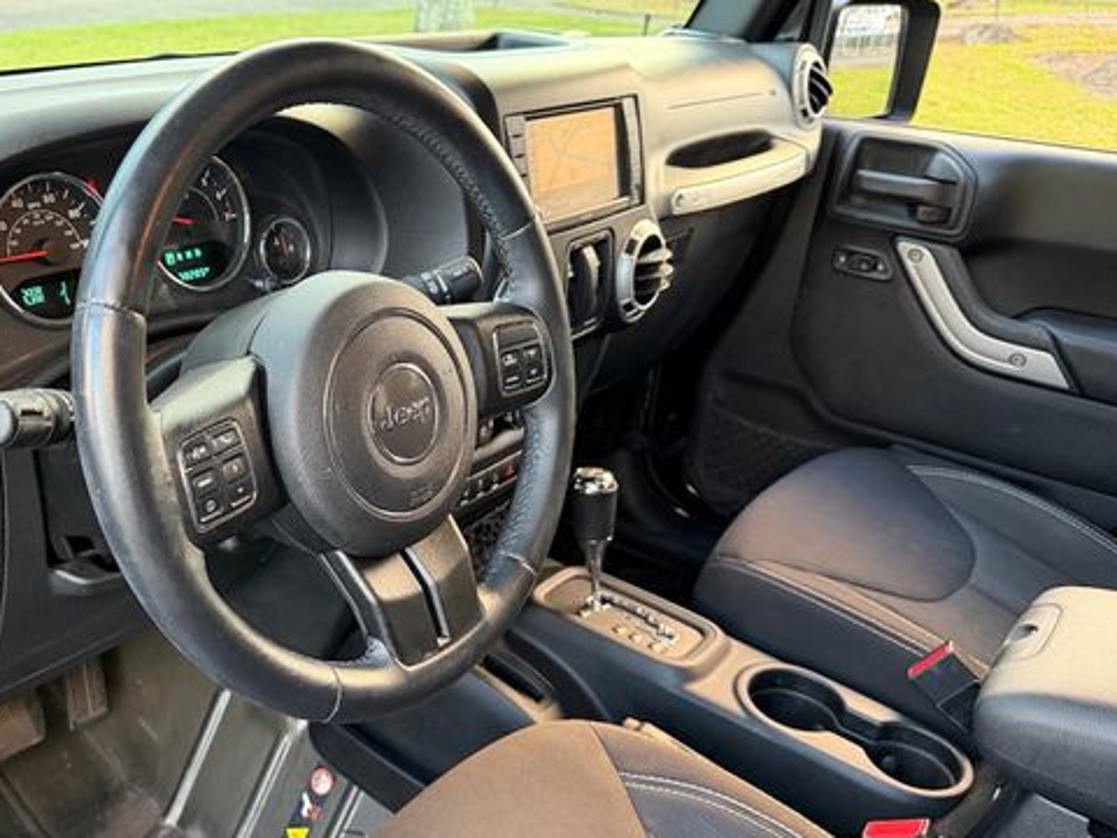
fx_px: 1033
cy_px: 466
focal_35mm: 32
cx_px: 403
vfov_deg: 44.1
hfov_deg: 56.0
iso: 320
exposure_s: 1/60
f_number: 1.78
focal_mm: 6.76
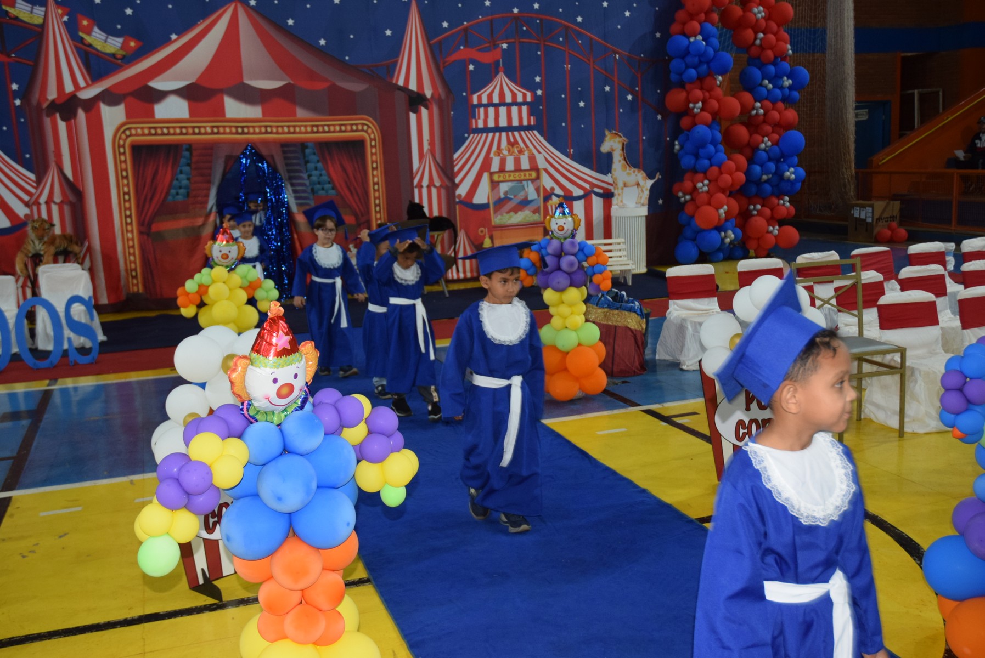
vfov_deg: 35.6
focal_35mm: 38
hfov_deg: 51.2
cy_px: 329
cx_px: 492
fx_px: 1027
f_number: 3.8
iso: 1000
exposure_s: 1/60
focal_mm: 25
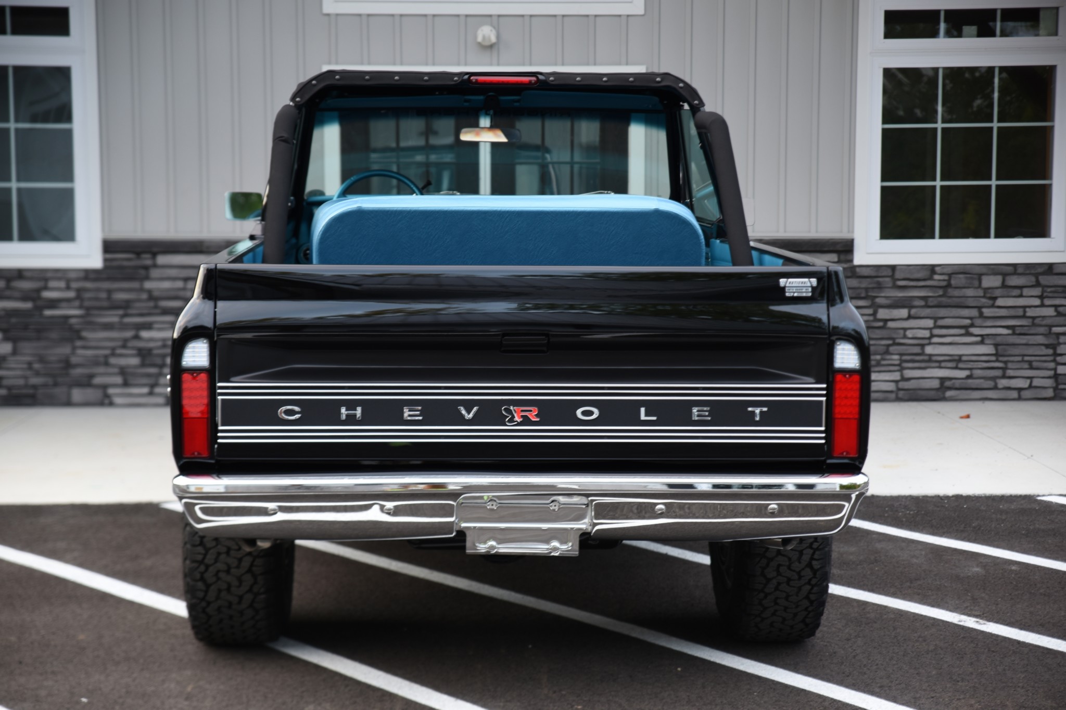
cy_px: 355
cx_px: 533
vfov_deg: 19.5
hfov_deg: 28.8
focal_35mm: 70
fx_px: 2072
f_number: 2.8
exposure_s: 1/15
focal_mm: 70
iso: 200
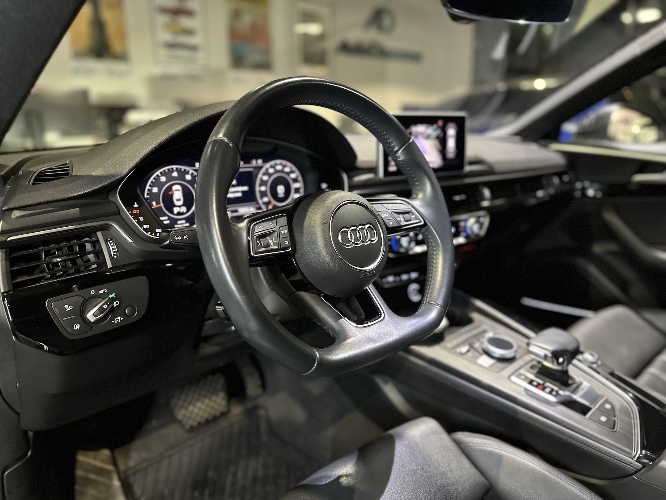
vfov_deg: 56.8
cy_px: 250
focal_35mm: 24
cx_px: 333
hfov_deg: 71.6
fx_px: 462
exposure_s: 1/35
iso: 800
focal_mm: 6.86
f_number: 1.78
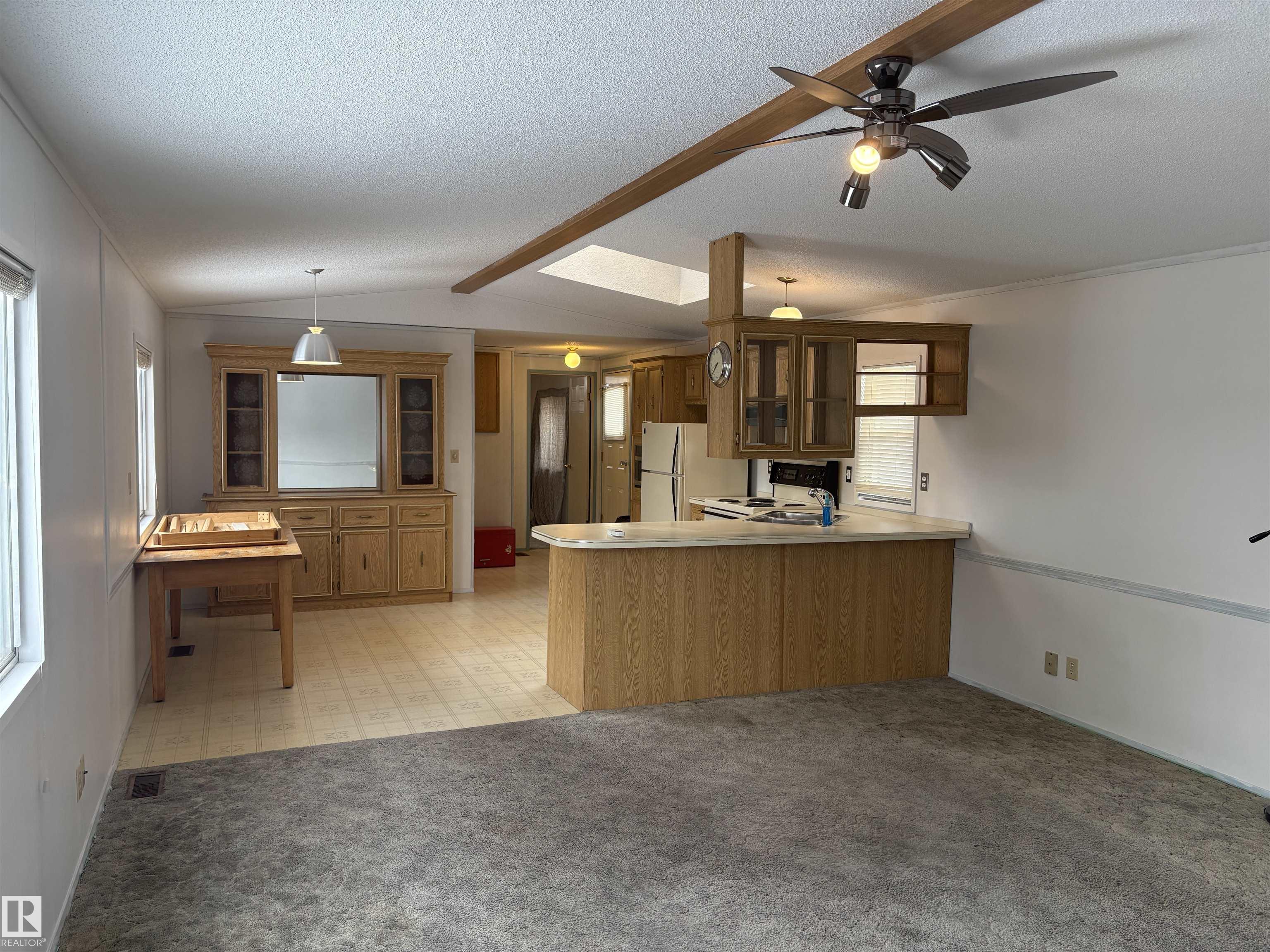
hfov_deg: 67.3
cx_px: 635
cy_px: 476
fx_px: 954
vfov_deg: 53.1
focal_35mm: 26
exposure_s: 1/236
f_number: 1.6
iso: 80
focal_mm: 5.96
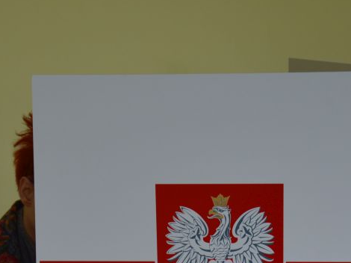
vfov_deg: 6.7
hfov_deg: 9.0
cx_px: 164
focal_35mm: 220
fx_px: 2230
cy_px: 238
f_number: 5.3
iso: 400
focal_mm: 70
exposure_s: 1/50
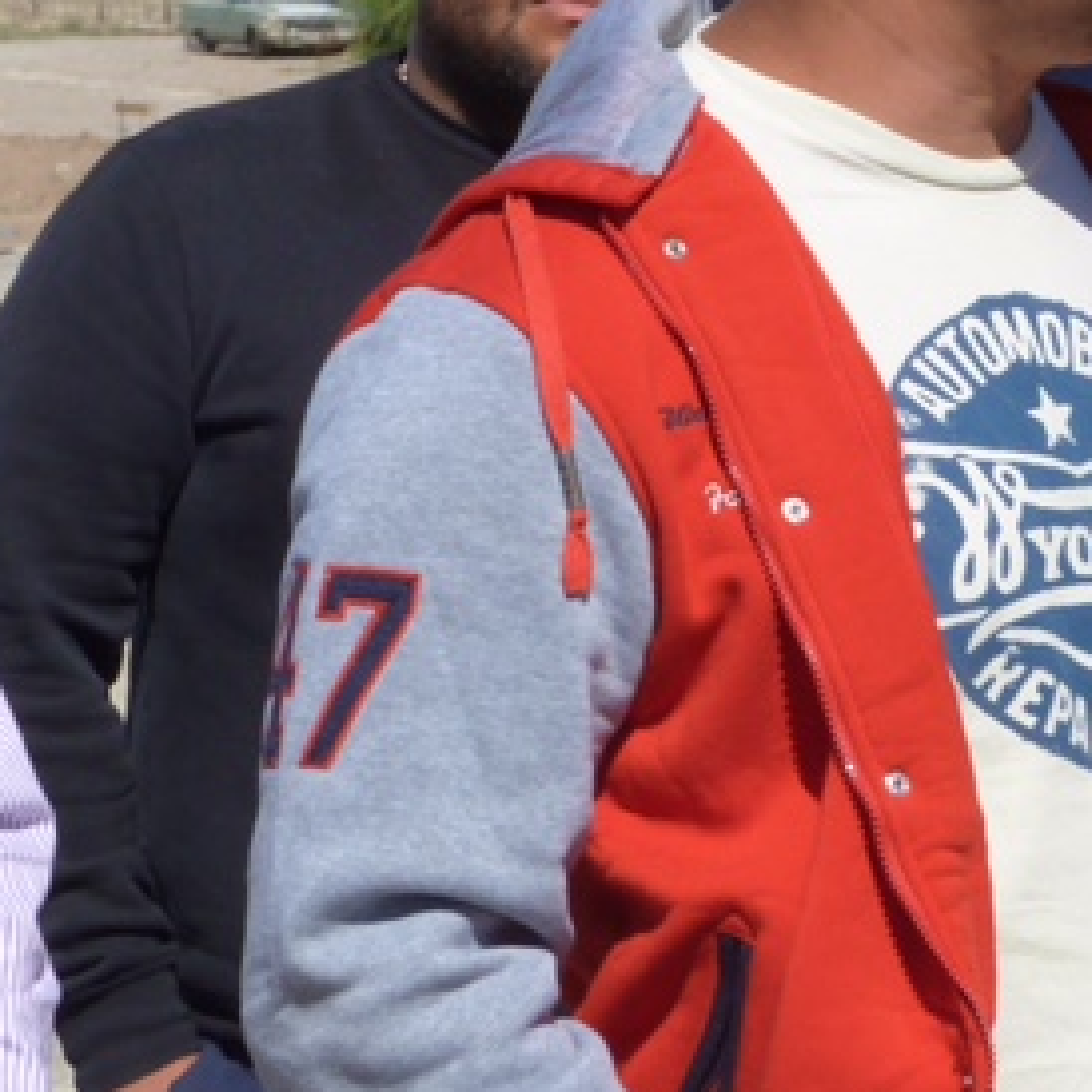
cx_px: 407
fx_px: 7745
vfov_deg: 8.1
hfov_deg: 8.1
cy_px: 223
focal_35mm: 217
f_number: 5.6
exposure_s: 1/800
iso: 100
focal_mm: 19
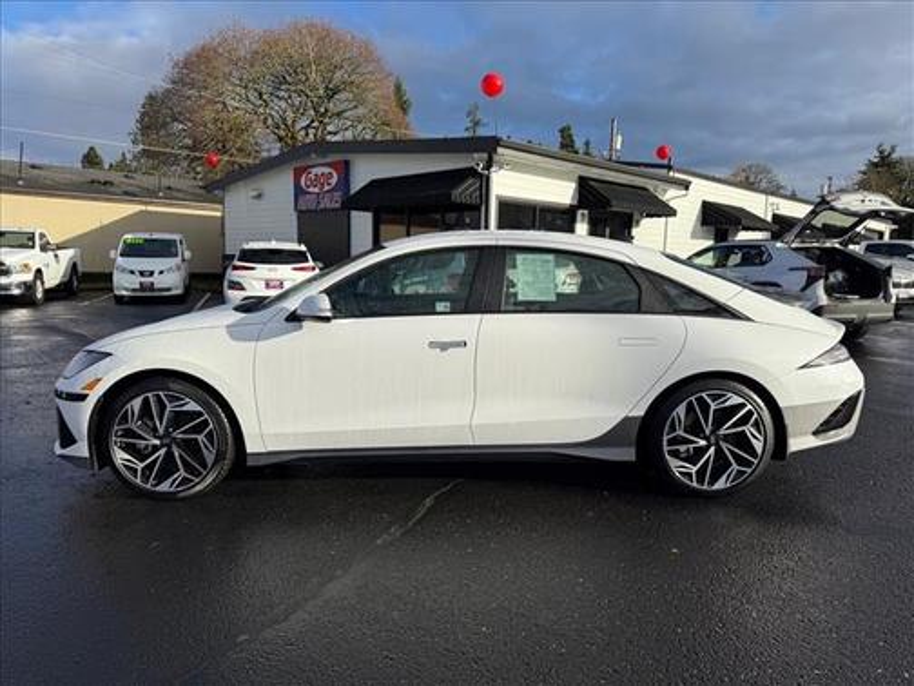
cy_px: 343
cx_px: 457
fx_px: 634
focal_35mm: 24
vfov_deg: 56.8
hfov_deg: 71.6
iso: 80
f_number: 1.78
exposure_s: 1/6173
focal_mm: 6.76
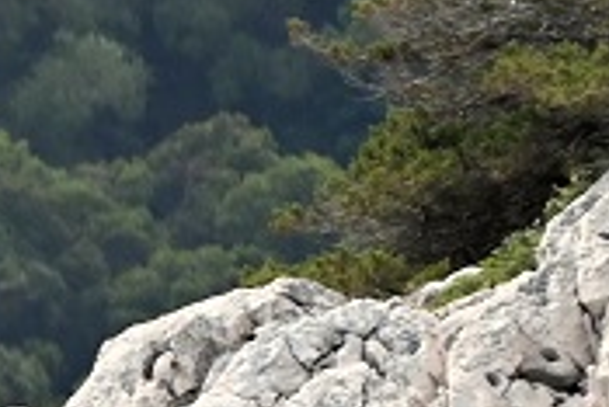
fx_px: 37670
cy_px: 1195
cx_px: -734
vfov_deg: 0.6
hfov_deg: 0.9
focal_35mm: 2225
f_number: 5.6
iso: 360
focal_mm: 300
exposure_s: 1/1000
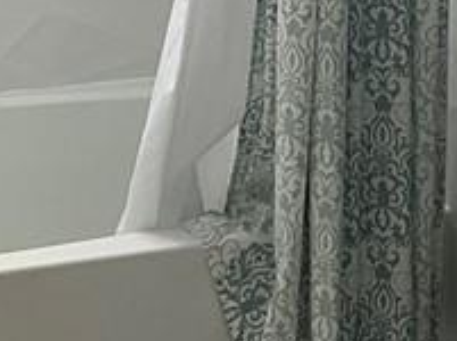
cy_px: -155
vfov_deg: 9.7
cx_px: 209
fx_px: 1950
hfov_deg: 13.4
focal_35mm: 148
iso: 50
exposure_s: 1/122
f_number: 1.8
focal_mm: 3
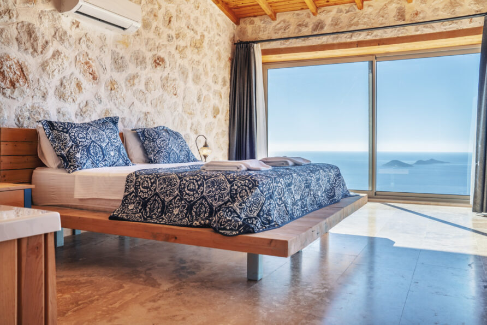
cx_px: 244
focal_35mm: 30
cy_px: 162
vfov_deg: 43.6
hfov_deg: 61.9
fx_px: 406
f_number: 6.3
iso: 100
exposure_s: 1/400
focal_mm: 30
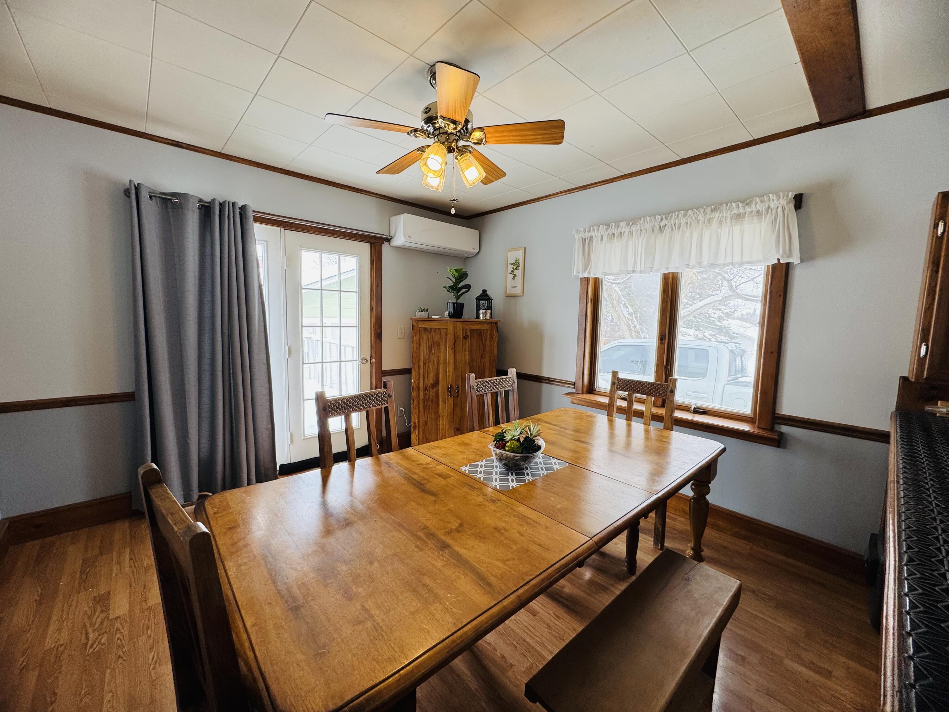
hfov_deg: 102.1
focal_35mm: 14
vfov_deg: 85.7
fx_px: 384
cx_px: 474
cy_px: 356
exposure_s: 1/120
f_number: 2.2
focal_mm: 2.22
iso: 40
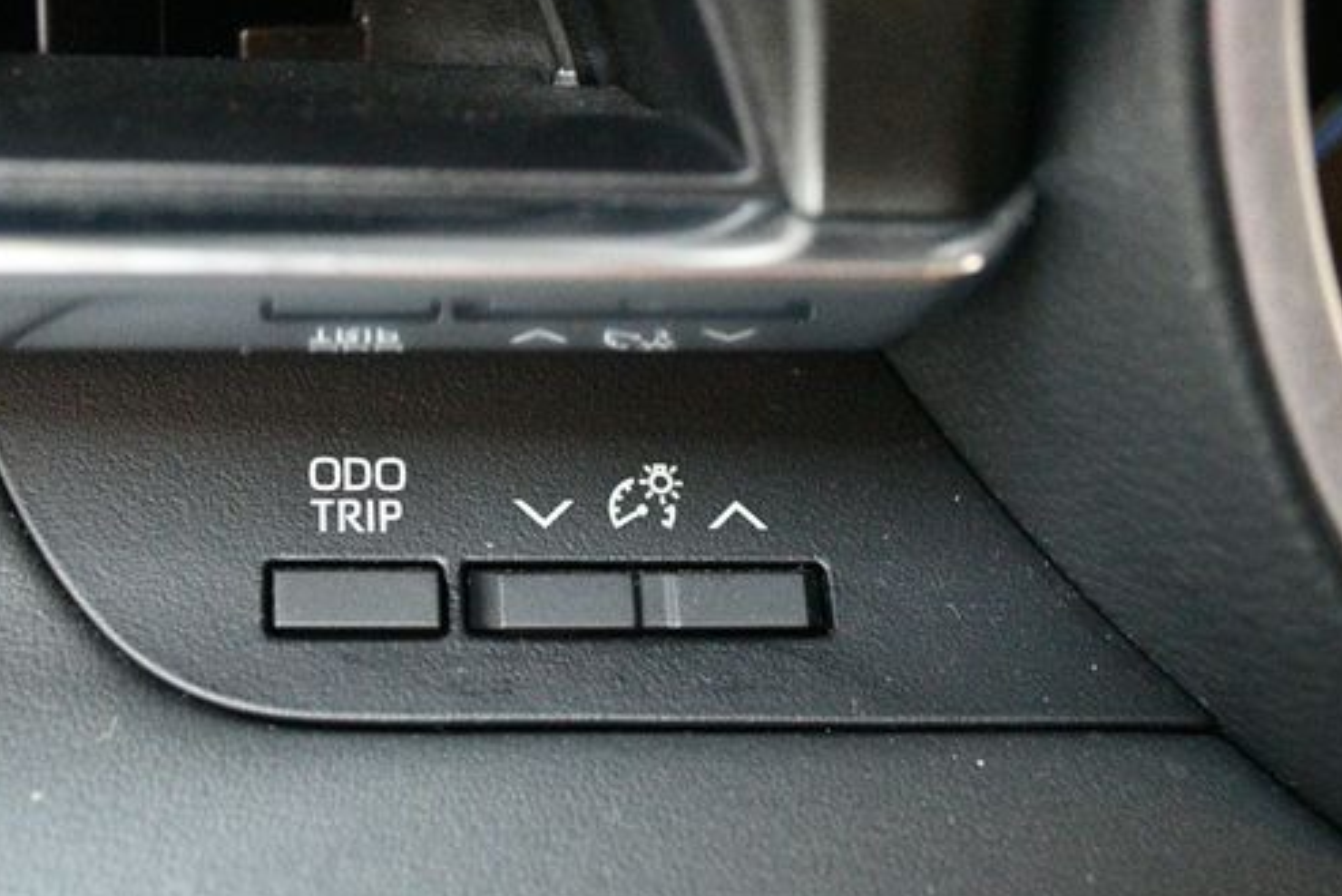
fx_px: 2610
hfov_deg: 28.8
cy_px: 490
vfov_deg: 19.5
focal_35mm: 70
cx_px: 574
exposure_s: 1/40
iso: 12800
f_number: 5
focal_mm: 36
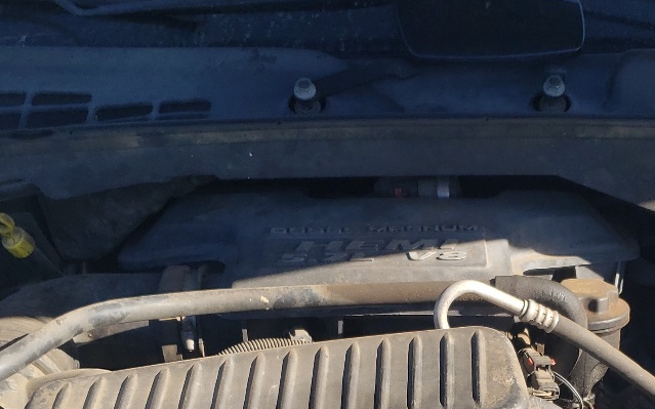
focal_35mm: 69
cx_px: 466
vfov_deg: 17.9
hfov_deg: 29.5
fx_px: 1231
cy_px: 492
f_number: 1.5
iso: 50
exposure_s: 1/1000
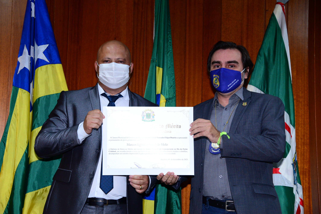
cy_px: 107
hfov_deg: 28.8
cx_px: 160
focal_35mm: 70
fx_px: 624
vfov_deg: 19.5
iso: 2500
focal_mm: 70
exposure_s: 1/125
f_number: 5
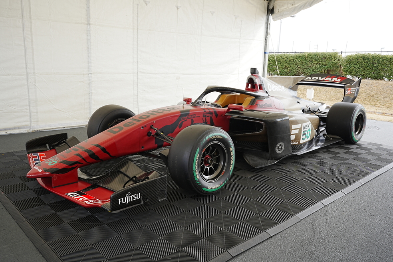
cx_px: 196
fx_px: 327
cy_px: 131
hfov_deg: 61.9
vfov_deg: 43.6
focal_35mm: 30
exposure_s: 1/60
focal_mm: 30
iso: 125
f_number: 9
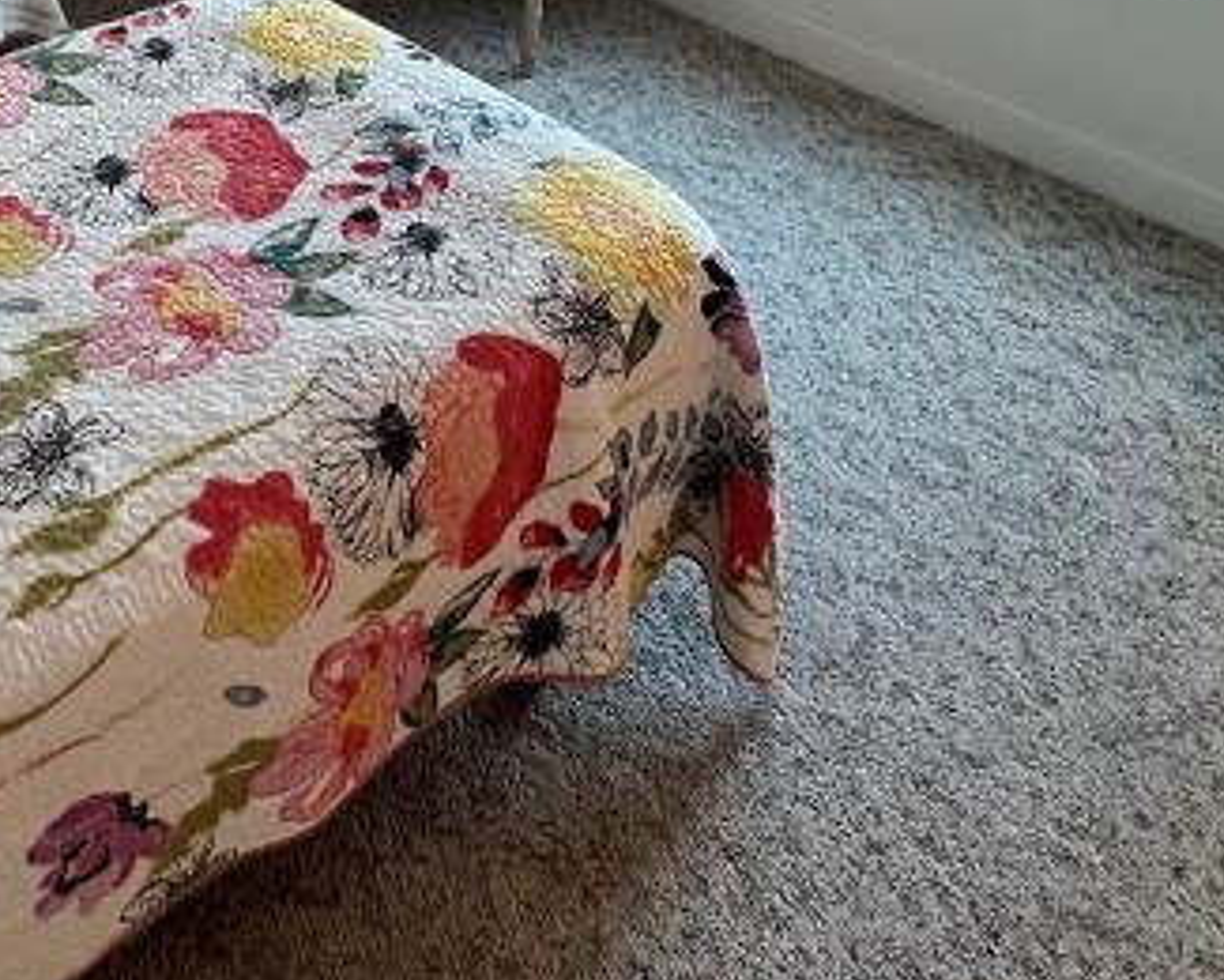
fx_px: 1449
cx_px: 350
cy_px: 60
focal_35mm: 40
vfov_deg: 34.8
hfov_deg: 44.7
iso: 200
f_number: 1.8
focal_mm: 1.57
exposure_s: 1/120
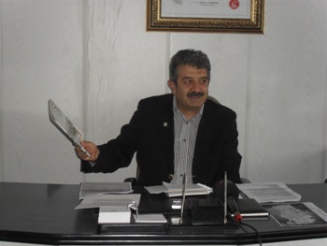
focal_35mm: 66
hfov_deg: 29.4
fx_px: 624
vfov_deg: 22.3
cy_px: 123
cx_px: 164
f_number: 4.6
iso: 240
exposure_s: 1/60
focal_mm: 11.7
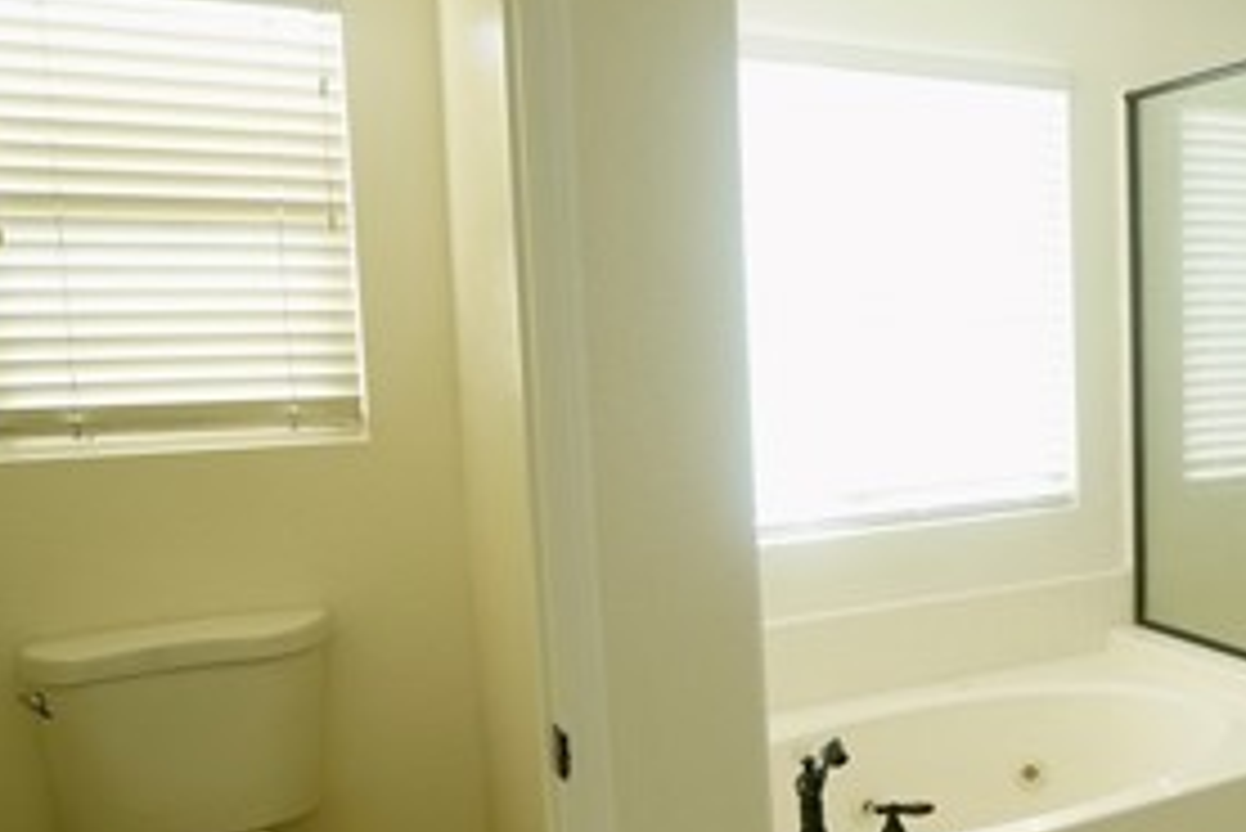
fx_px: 1281
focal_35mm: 37
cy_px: 425
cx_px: 1255
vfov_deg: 36.0
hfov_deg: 44.0
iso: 400
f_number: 4
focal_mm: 16
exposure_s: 1/60
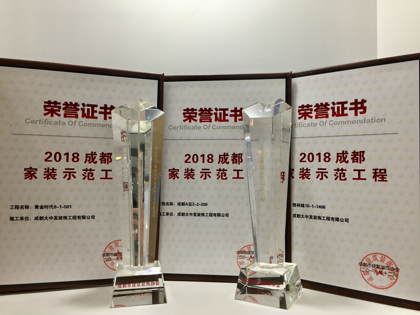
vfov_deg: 48.2
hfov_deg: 61.7
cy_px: 158
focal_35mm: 29
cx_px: 210
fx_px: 352
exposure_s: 1/33
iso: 40
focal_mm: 4.15
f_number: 2.2
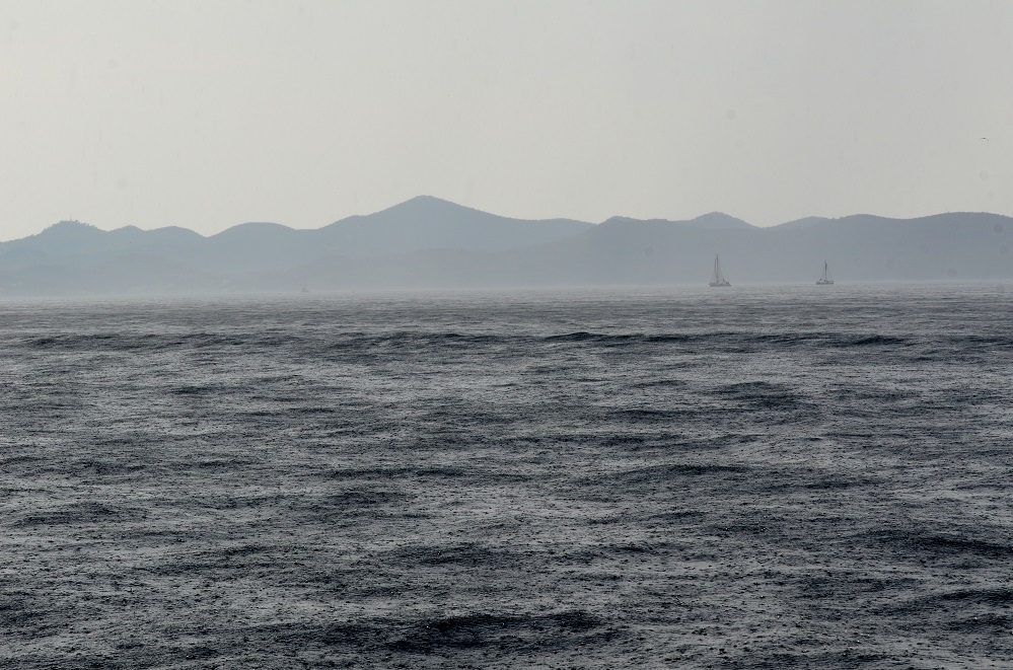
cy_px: 335
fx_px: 2948
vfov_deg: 13.0
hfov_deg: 19.5
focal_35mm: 105
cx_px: 506
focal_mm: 70
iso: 400
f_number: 13
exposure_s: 1/400
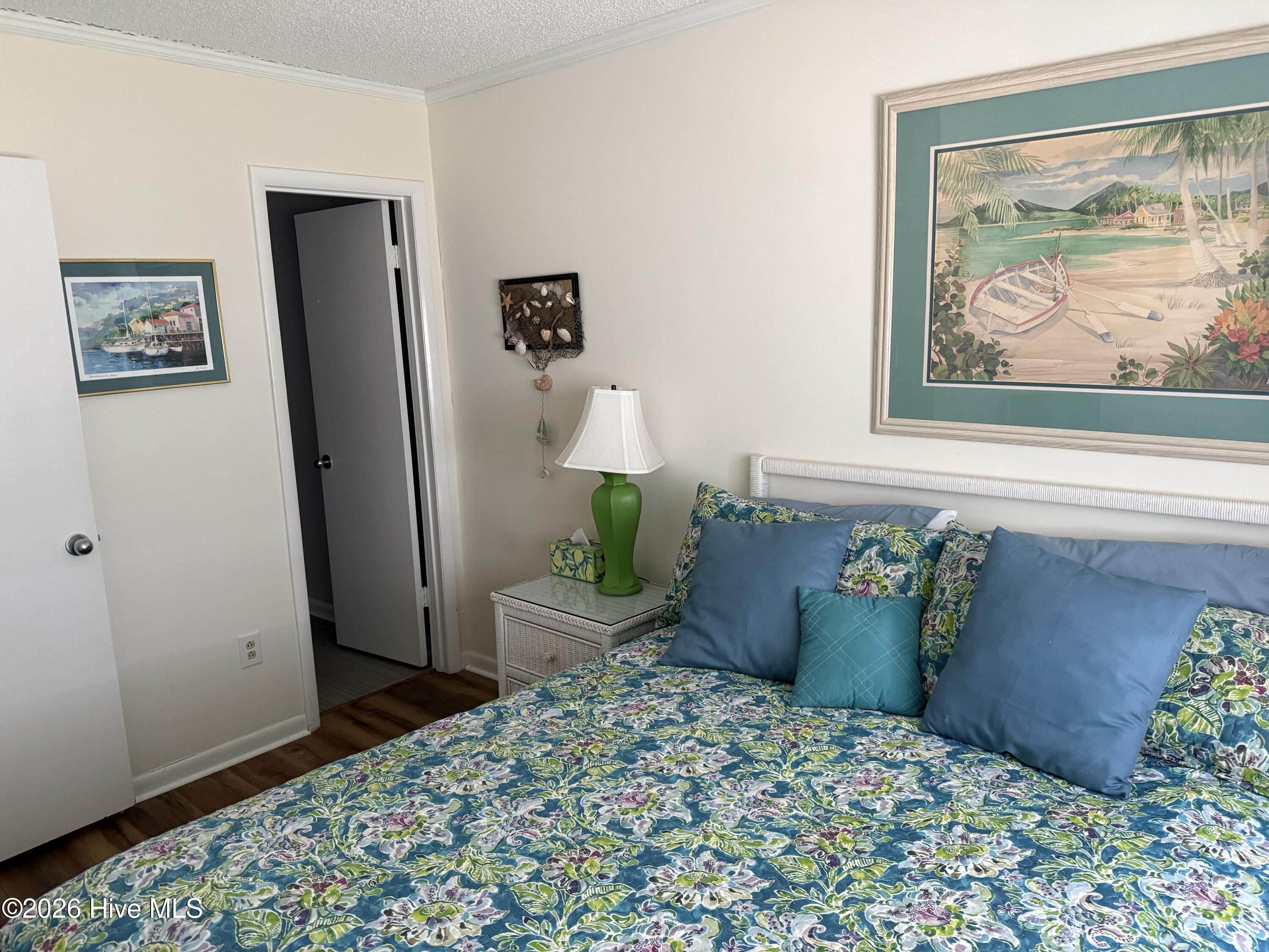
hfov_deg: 71.6
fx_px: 880
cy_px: 476
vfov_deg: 56.8
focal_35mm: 24
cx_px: 634
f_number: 1.78
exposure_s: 1/60
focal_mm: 6.76
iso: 400
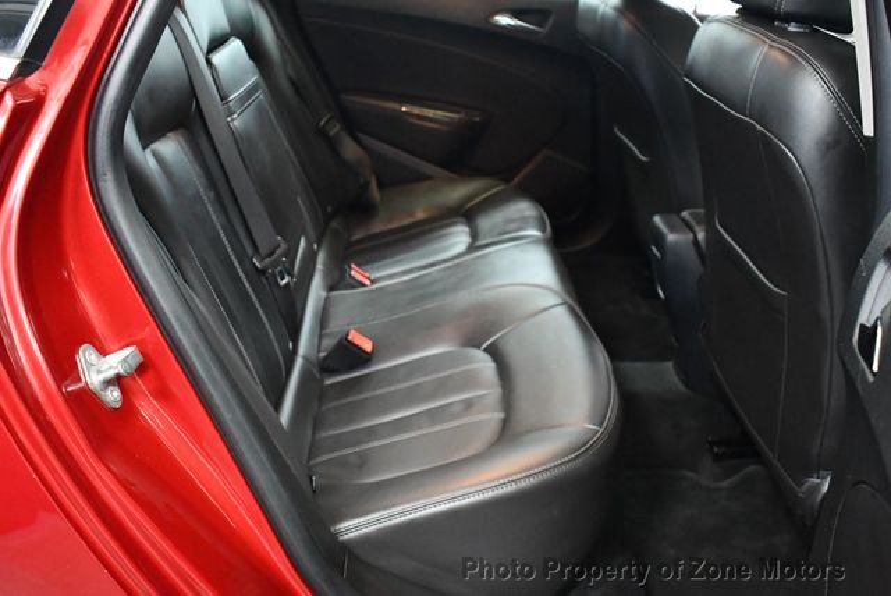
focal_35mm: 36
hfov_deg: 53.1
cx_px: 446
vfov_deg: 36.9
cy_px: 298
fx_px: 892
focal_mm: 18
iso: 4500
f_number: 3.5
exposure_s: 1/60
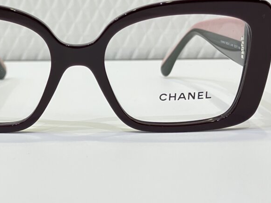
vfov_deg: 25.0
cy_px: 61
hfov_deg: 32.7
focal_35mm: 58
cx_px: 74
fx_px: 454
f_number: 1.8
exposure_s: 1/60
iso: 100
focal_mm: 3.99
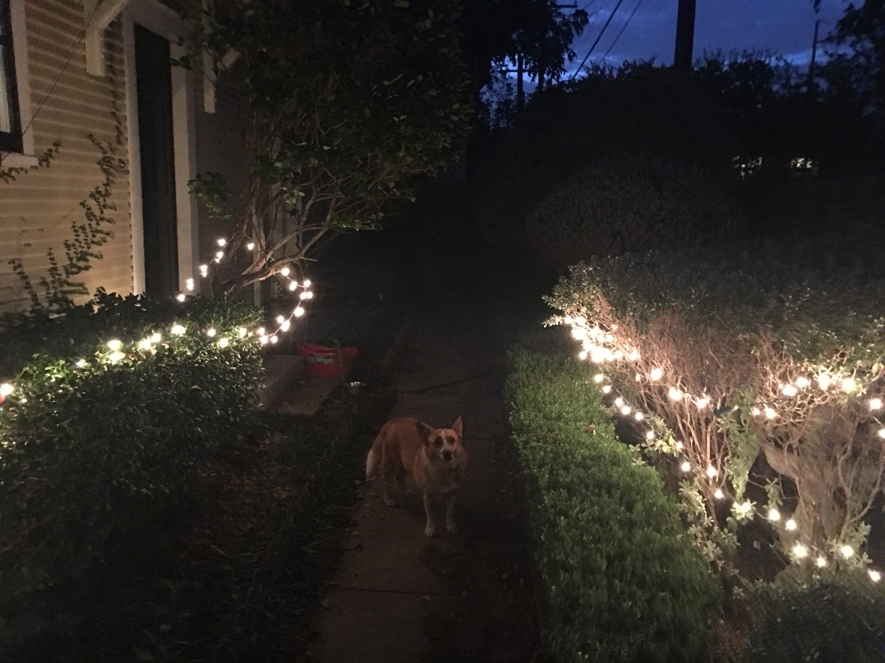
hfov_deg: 61.7
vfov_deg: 48.2
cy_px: 332
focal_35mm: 29
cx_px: 442
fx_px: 741
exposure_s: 1/4
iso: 320
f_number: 2.2
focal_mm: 4.15
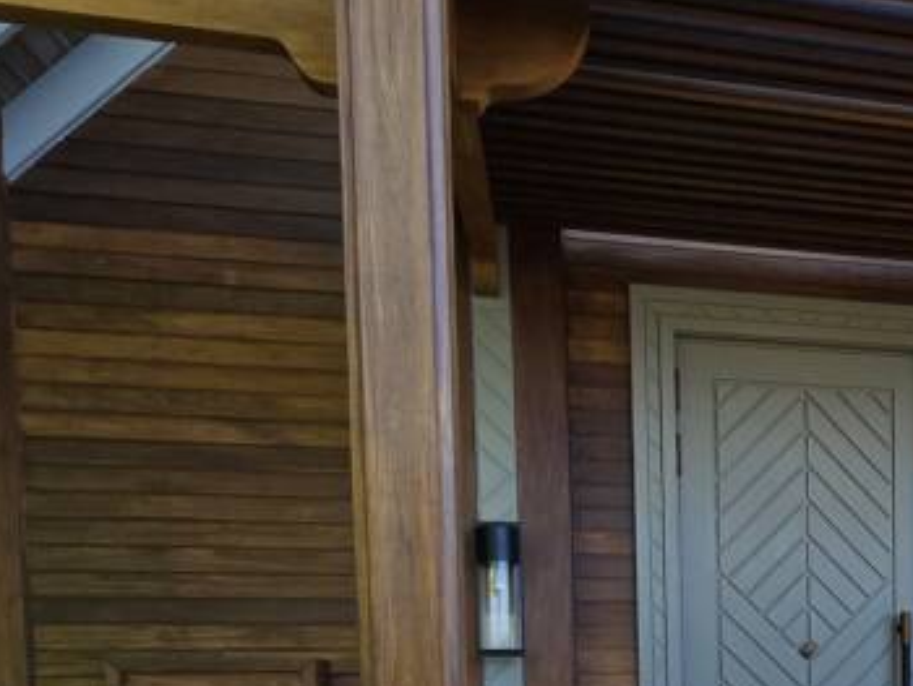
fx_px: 1003
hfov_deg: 43.6
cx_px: 861
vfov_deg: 32.8
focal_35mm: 38
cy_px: 764
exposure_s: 1/367
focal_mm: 2.2
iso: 50
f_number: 2.2
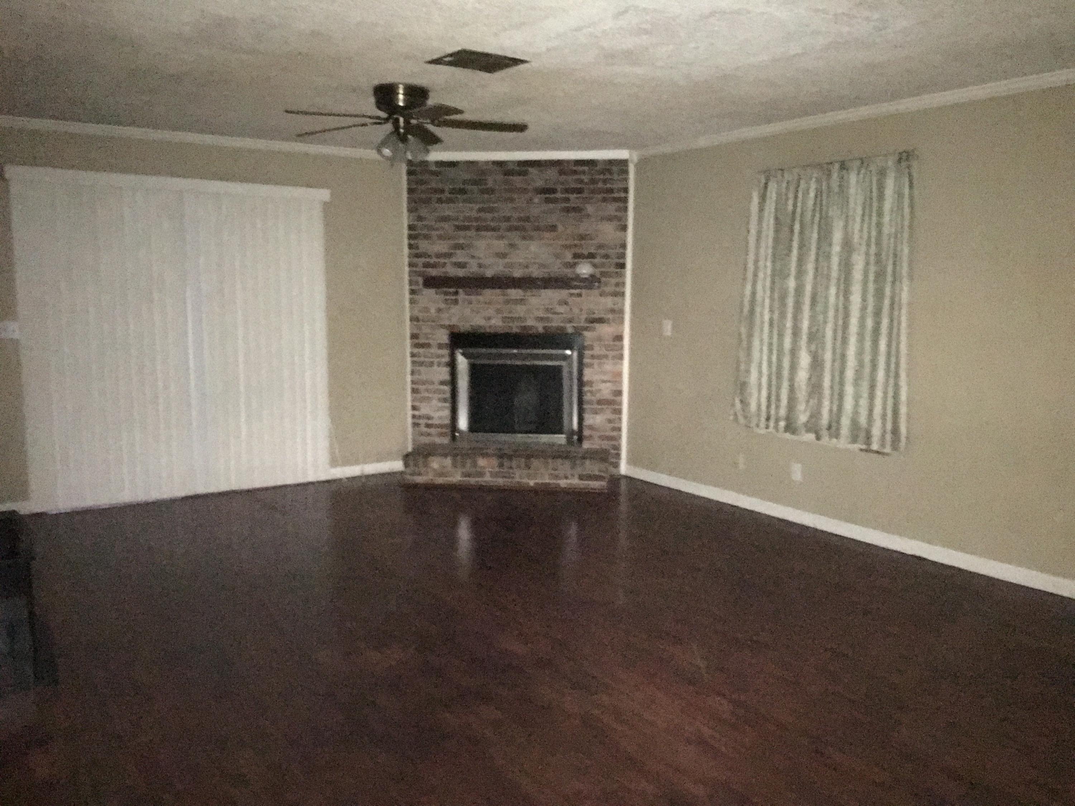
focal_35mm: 29
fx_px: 901
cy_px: 403
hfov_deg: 61.7
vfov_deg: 48.2
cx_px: 538
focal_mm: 4.15
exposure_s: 1/16
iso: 2000
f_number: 2.2
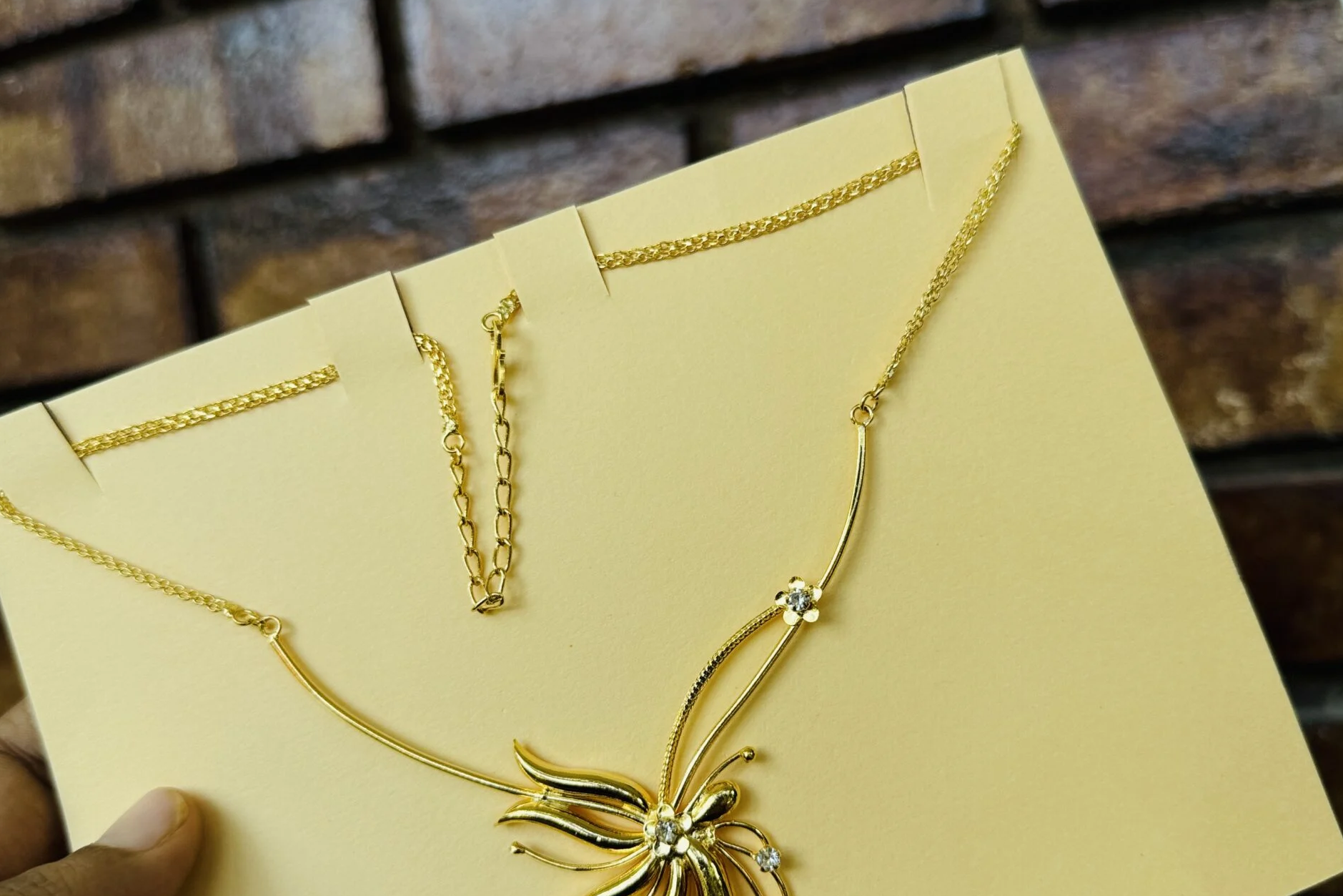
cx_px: 684
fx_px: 1268
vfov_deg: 38.8
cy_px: 496
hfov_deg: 55.8
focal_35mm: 34
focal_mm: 6.76
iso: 80
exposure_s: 1/1059
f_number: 1.78
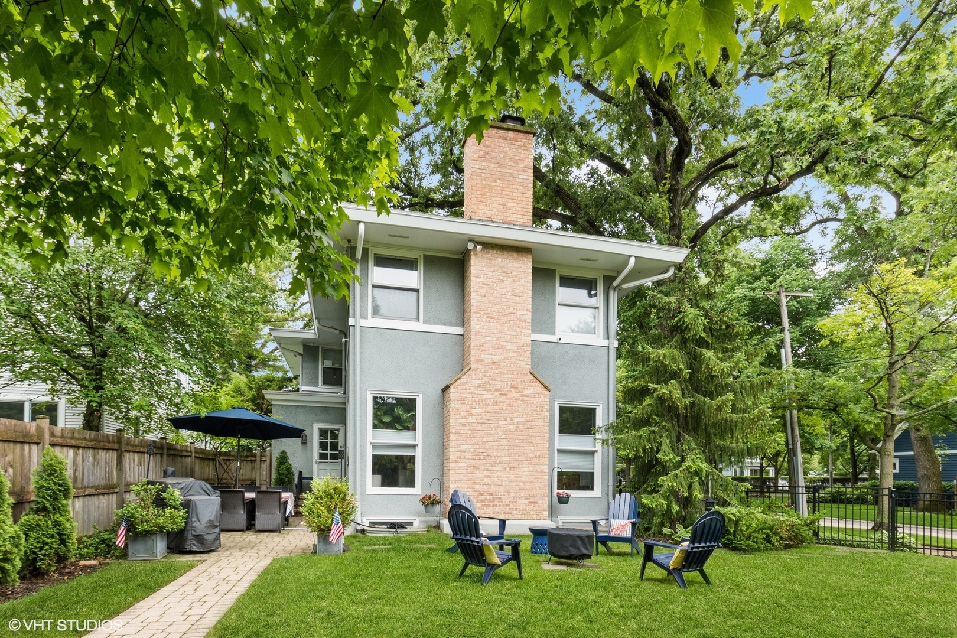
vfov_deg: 72.1
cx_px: 478
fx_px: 439
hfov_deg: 95.0
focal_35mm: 16
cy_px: 319
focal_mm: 11
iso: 200
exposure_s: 1/30
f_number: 9
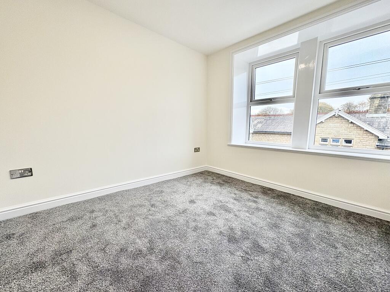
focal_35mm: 14
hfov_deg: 102.1
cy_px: 146
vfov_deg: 85.7
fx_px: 158
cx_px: 195
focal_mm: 2.22
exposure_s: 1/126
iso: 80
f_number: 2.2
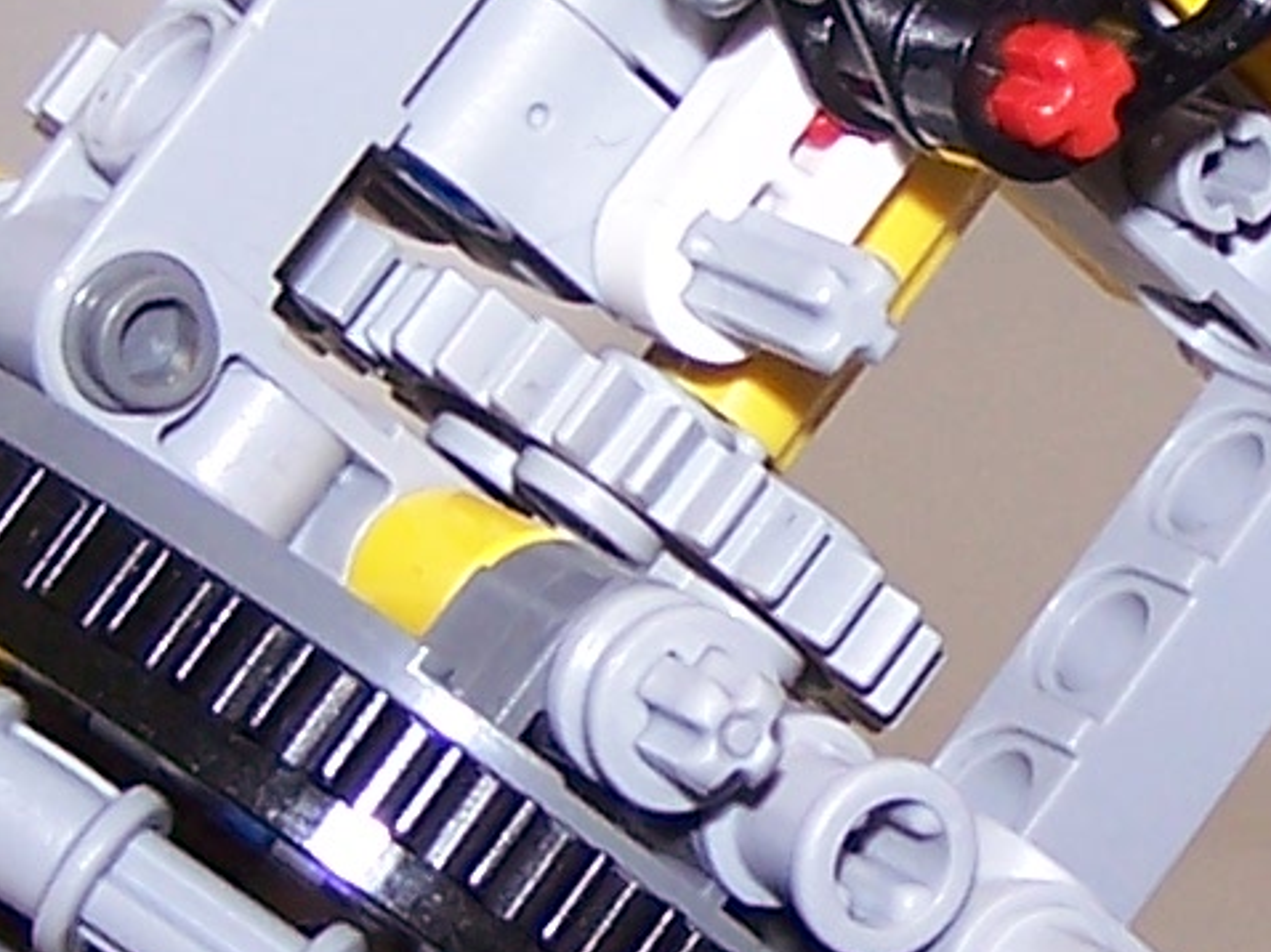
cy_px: 364
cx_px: 1505
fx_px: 7523
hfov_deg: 9.5
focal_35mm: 205
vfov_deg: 7.2
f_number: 2.8
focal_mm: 6.3
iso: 80
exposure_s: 1/60
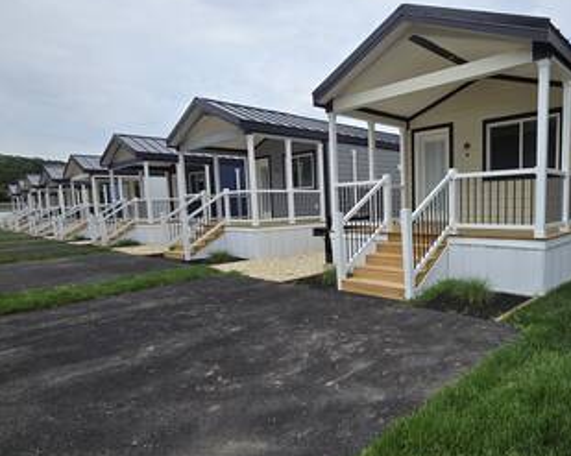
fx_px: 355
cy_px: 240
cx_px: 383
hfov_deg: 75.1
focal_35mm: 21
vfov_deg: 65.5
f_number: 2.2
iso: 50
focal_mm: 2.2
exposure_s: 1/1690
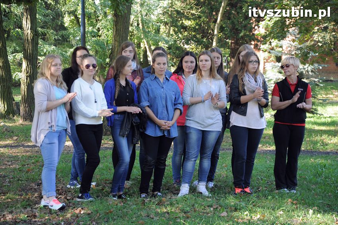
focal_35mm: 120
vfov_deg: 11.4
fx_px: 1126
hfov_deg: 17.1
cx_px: 169
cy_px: 112
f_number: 5.3
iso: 400
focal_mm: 80
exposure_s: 1/80
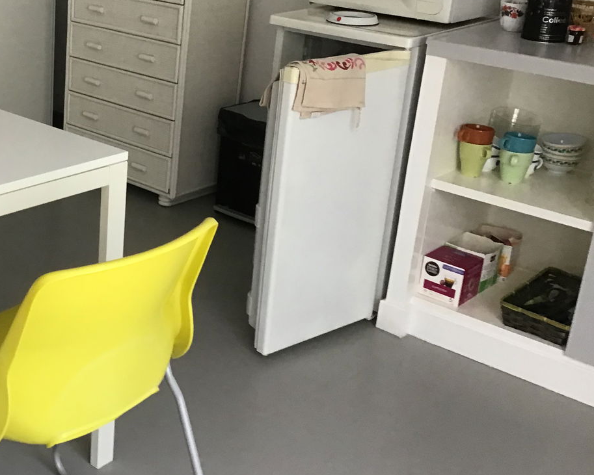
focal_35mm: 53
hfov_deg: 33.7
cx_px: 76
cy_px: 188
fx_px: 932
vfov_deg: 28.6
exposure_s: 1/33
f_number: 2.4
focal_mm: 3.3
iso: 125
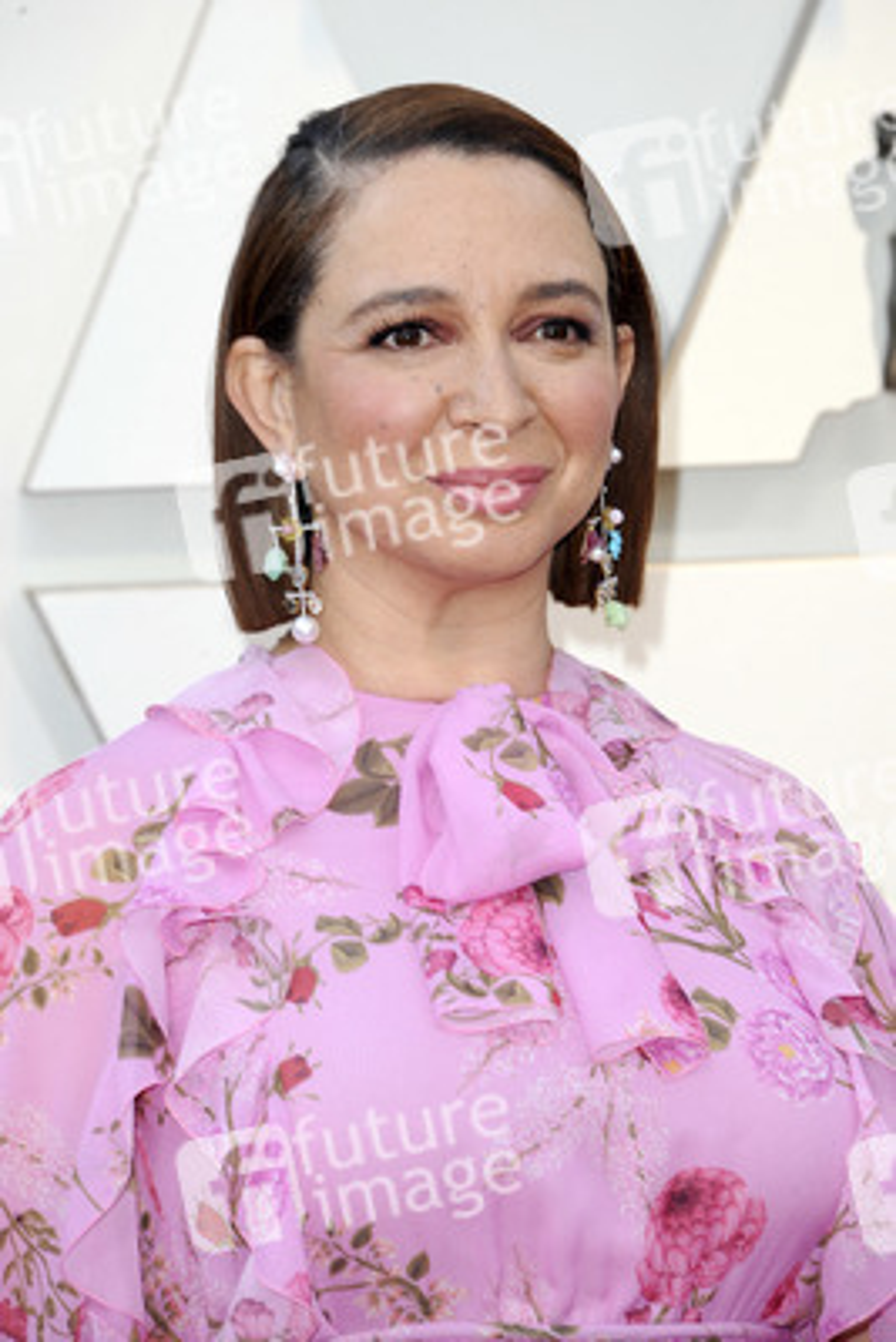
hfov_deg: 5.5
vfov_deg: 8.2
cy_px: 671
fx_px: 9325
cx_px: 448
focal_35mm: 250
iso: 800
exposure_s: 1/250
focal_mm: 250
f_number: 8
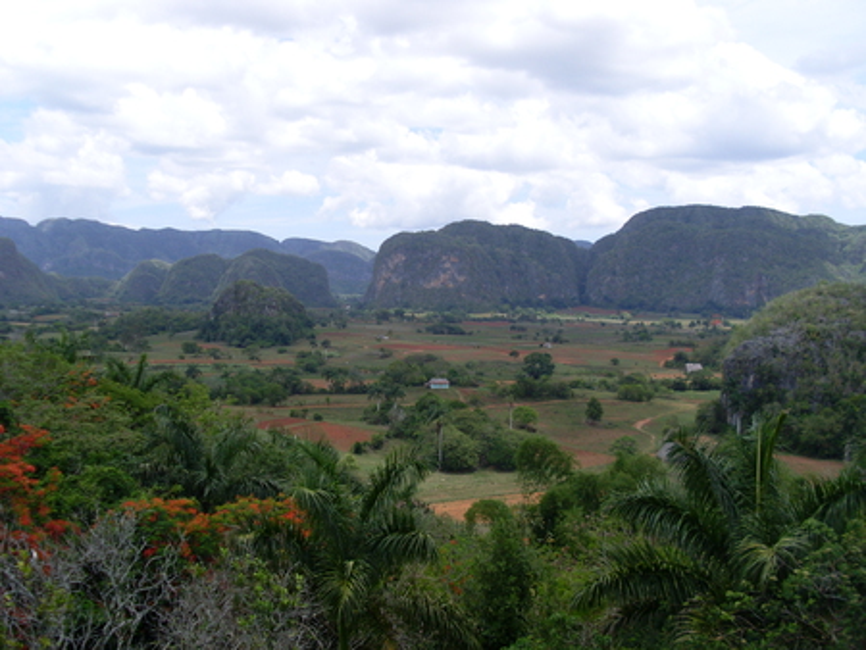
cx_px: 433
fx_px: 951
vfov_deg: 37.8
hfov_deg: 49.0
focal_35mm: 38
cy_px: 325
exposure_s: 1/250
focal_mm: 6.3
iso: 80
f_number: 7.7
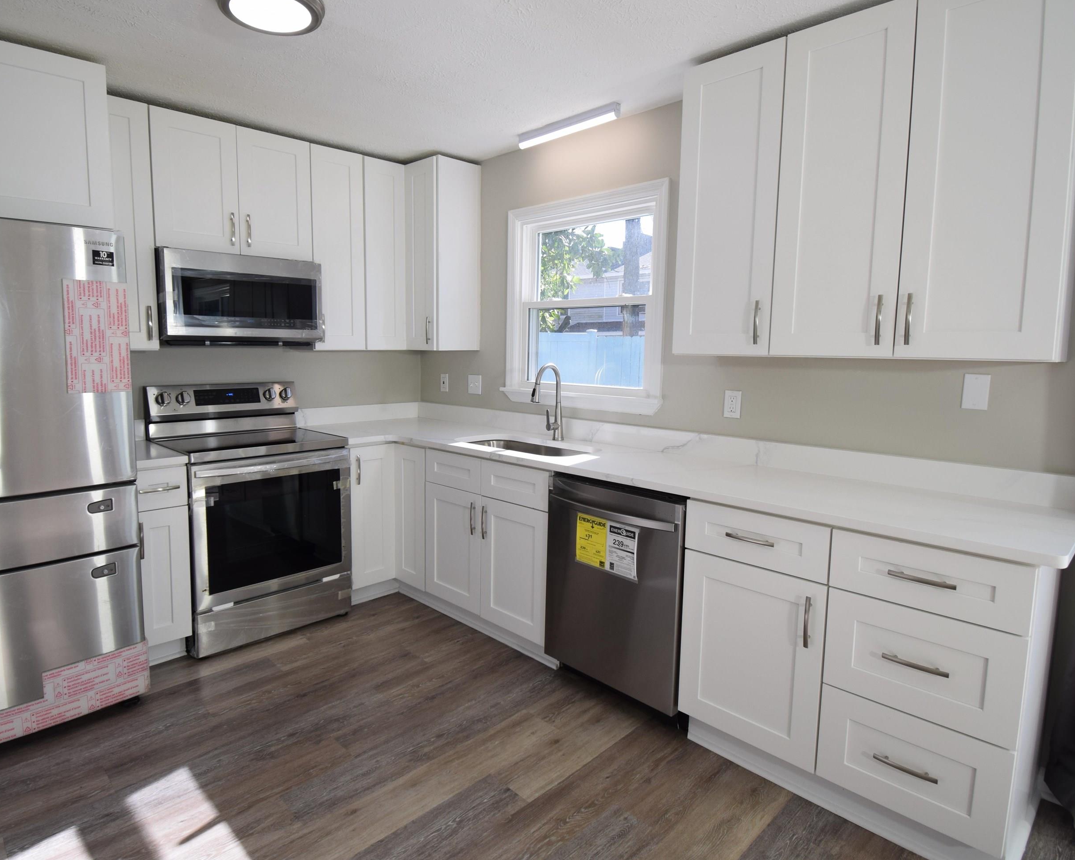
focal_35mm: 20
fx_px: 623
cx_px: 491
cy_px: 415
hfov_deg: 81.4
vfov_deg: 69.2
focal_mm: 11
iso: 400
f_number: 6.3
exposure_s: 1/160
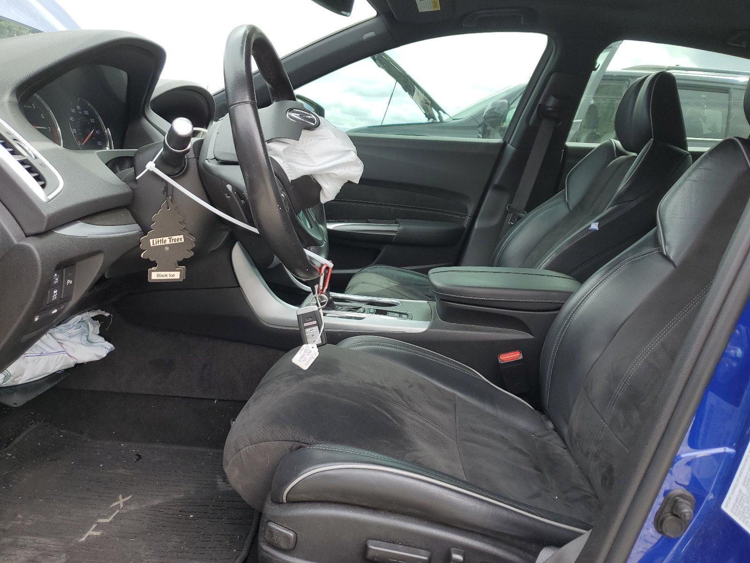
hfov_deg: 67.3
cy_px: 282
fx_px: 563
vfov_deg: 53.1
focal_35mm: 26
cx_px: 375
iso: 50
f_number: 1.5
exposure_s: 1/435
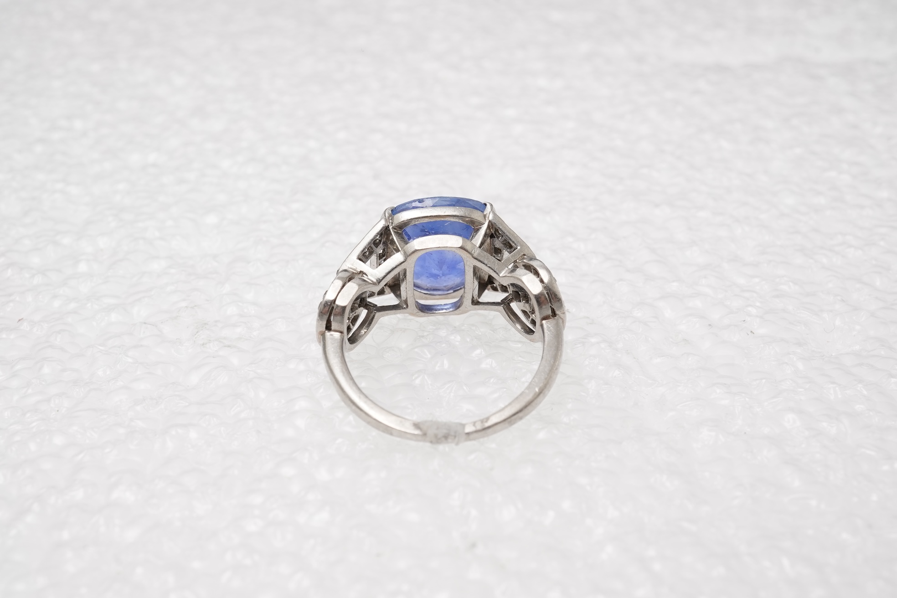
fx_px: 1121
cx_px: 448
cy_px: 299
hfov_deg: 43.6
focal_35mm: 45
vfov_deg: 29.9
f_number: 22
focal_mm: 30
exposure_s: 1/125
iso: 250
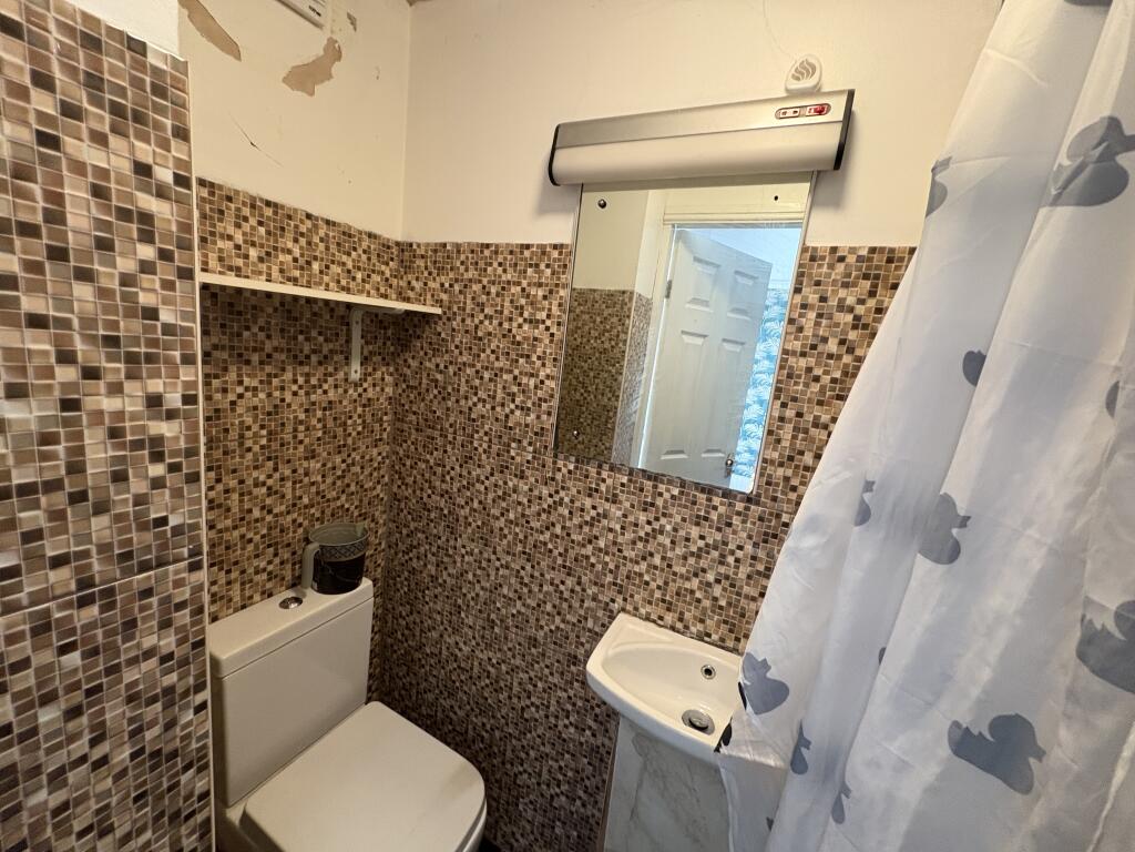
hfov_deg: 102.1
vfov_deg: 85.7
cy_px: 426
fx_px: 459
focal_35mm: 14
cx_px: 568
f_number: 2.2
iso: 400
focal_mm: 2.22
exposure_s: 1/50
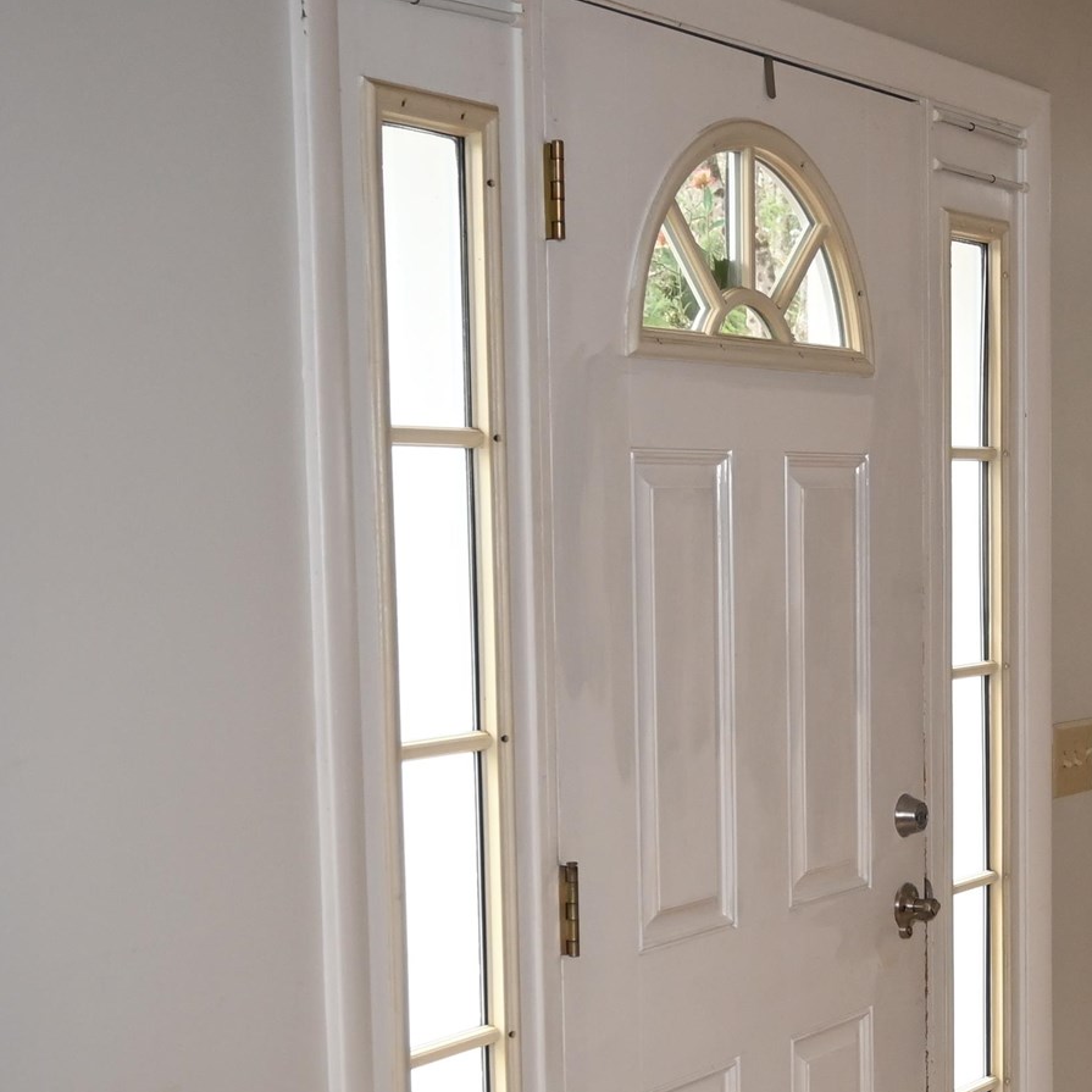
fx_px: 2498
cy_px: 798
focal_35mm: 70
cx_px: 957
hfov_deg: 24.1
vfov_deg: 24.4
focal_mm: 16
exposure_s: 1/125
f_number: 3.5
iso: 400
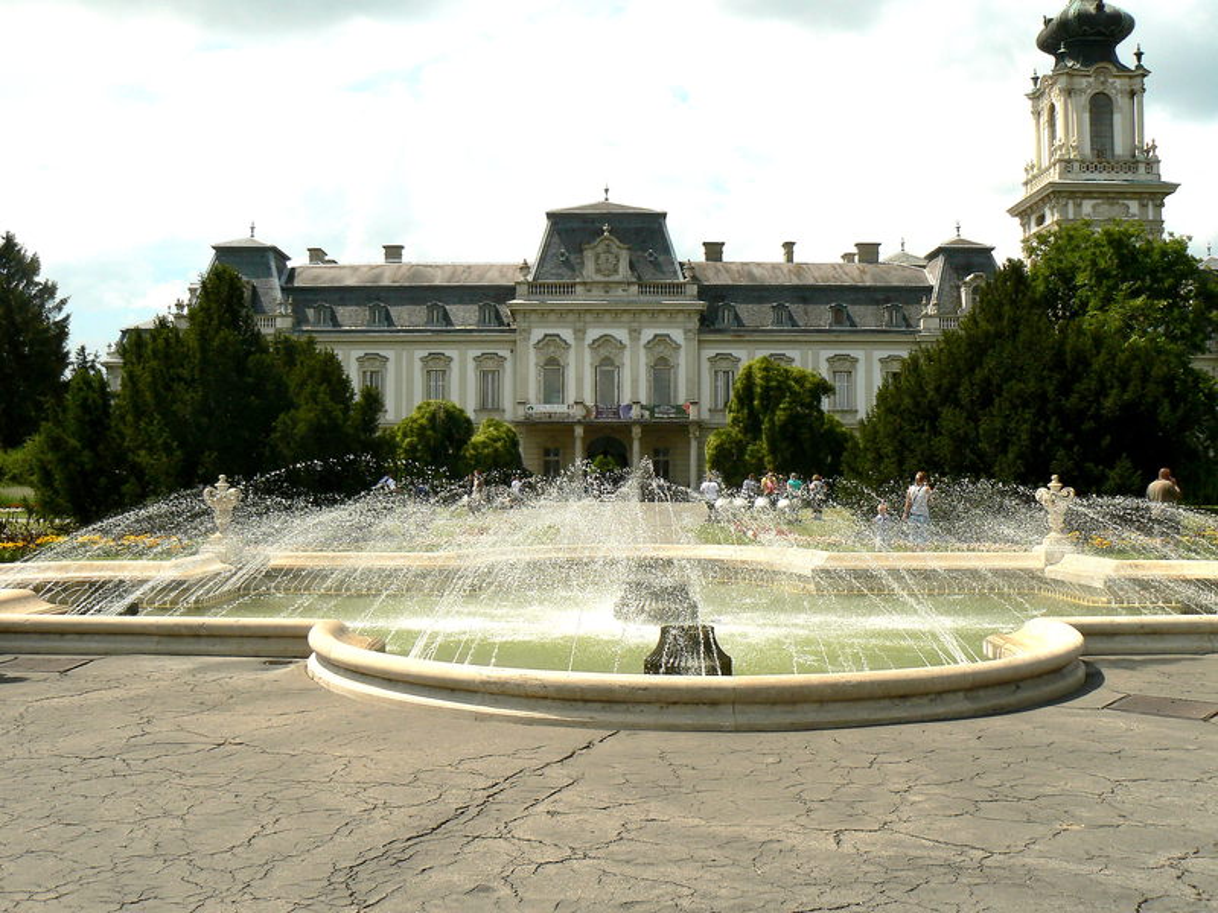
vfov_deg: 39.7
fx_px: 1267
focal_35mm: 36
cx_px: 609
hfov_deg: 51.4
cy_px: 456
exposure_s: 1/400
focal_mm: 6
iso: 80
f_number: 8
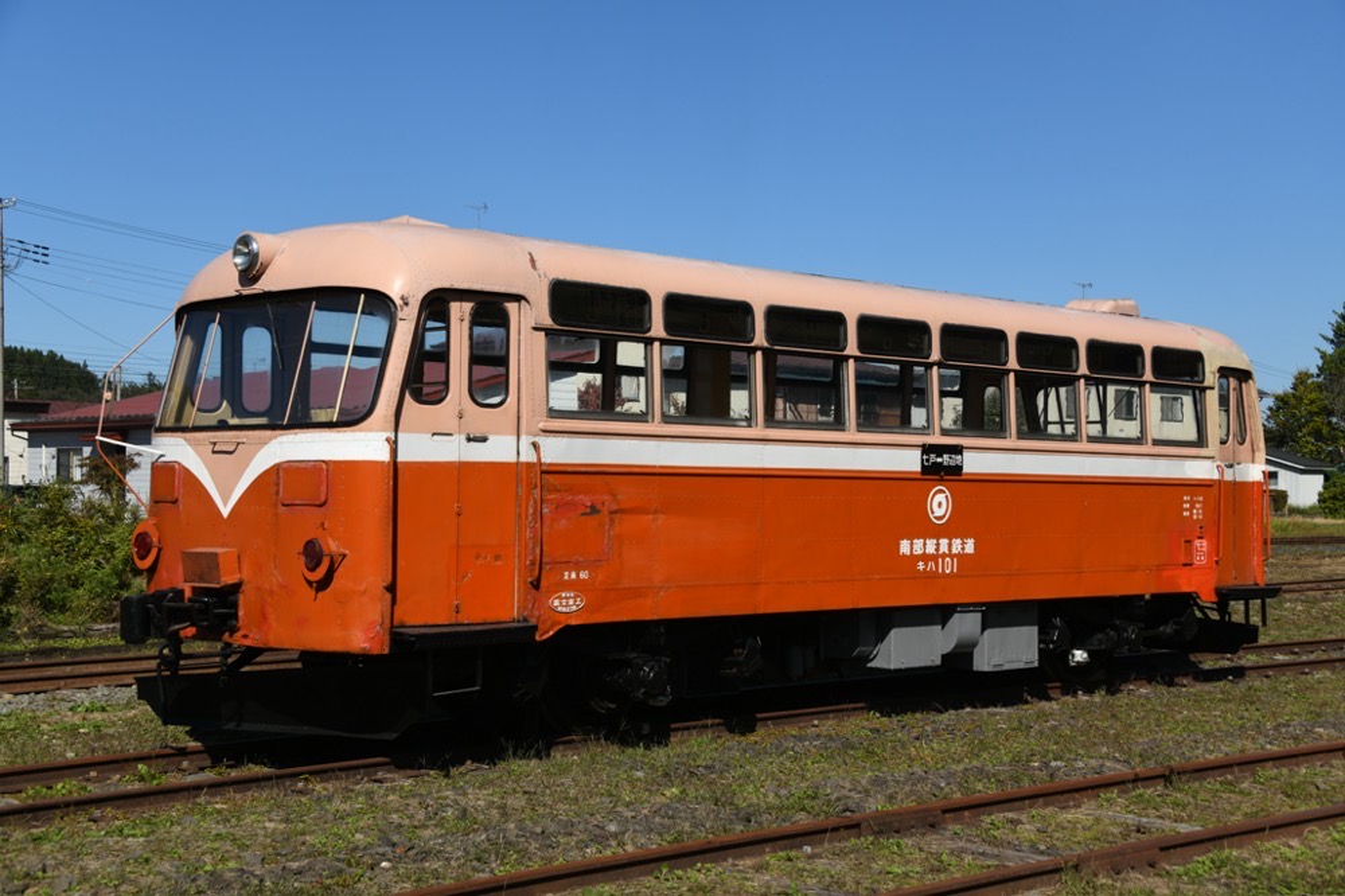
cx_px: 672
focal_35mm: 50
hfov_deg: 39.6
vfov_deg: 27.0
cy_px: 448
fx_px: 1867
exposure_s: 1/500
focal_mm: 50
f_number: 8
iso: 100
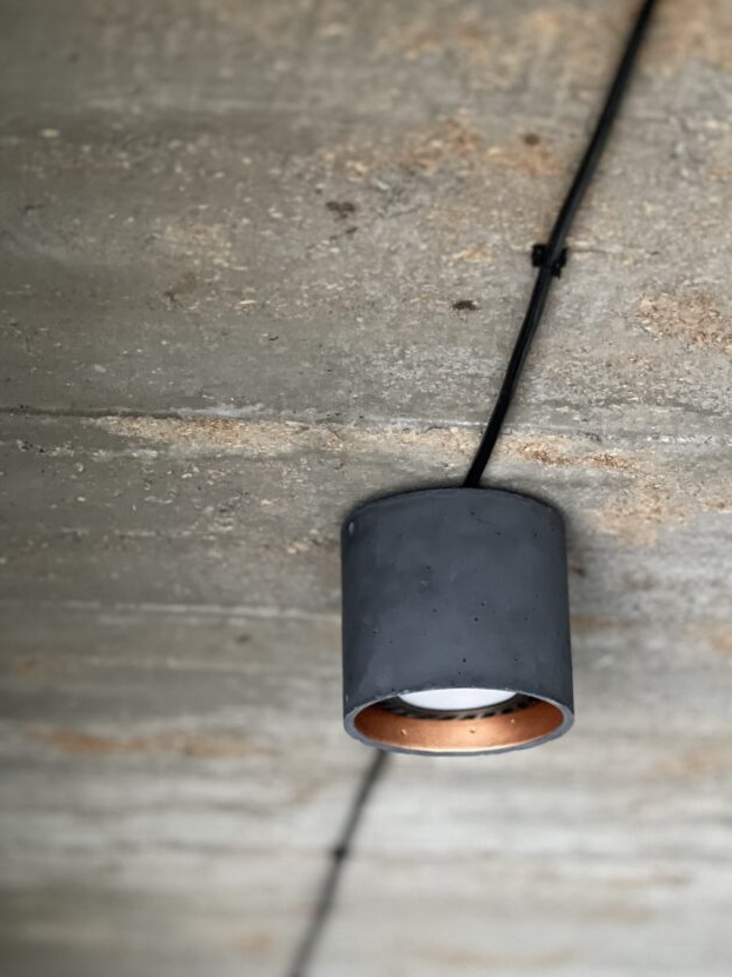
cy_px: 518
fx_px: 2680
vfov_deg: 20.7
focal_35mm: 95
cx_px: 448
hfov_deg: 15.5
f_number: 2.8
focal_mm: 9
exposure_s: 1/25
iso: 400
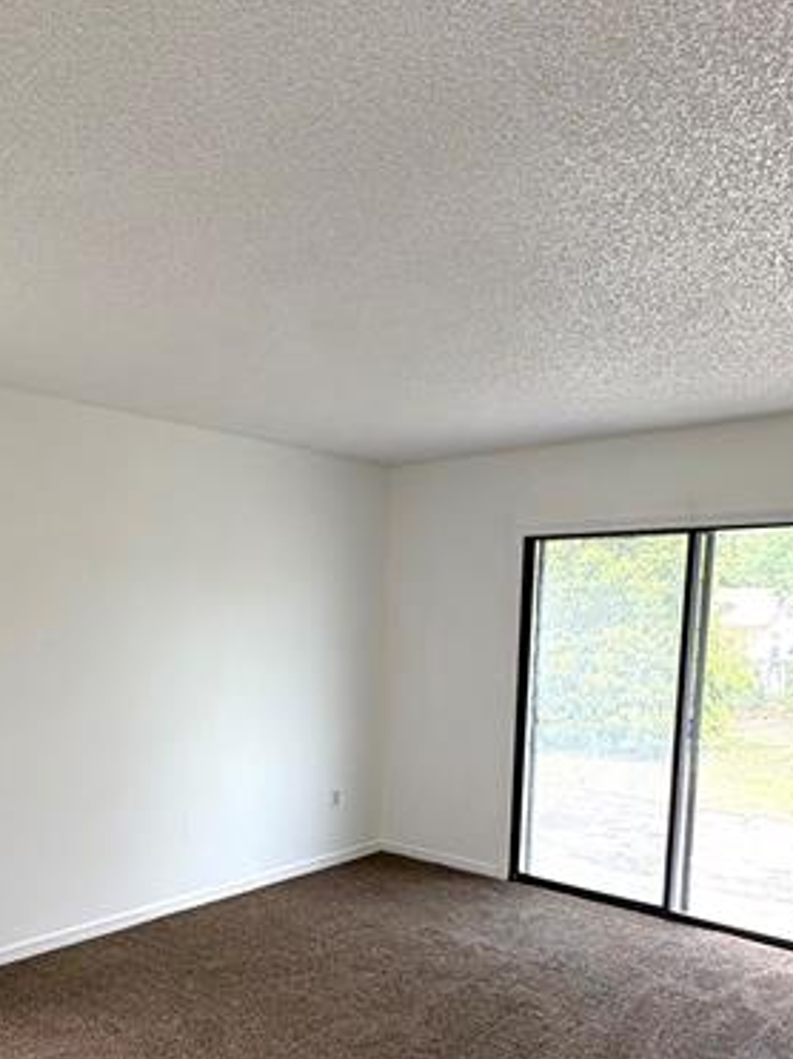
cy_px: 719
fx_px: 886
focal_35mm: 29
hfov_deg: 47.4
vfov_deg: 60.0
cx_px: 265
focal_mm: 2.22
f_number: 2.2
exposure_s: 1/120
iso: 80
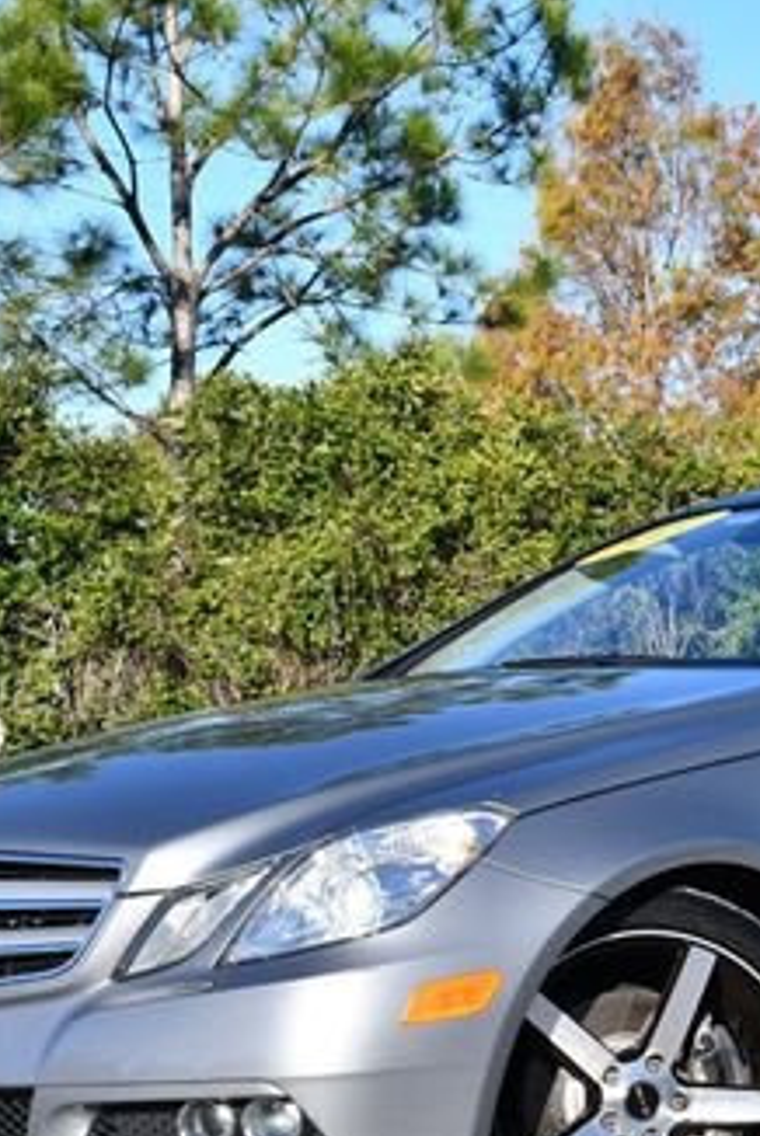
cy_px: 735
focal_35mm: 106
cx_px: 798
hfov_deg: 12.8
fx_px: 3349
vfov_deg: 19.2
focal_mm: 27
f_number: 8
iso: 110
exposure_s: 1/250
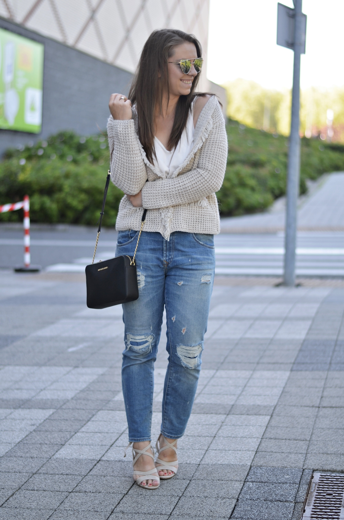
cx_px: 172
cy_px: 260
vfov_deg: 27.0
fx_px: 1080
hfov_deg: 18.1
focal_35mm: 75
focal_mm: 50
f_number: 1.8
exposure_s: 1/500
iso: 100
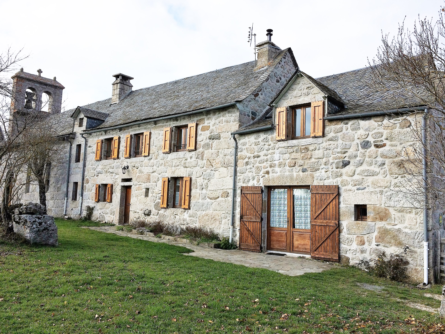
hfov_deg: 61.7
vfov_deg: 48.2
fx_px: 373
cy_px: 167
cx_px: 222
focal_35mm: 29
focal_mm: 4.15
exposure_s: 1/1866
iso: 32
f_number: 2.2
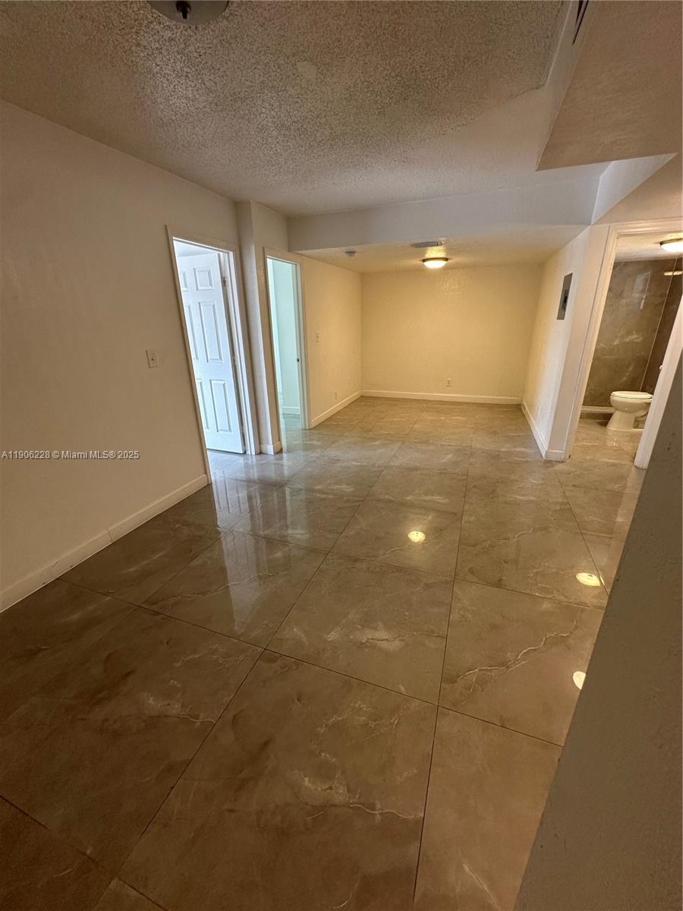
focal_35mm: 14
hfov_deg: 85.7
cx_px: 342
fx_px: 368
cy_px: 456
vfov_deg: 102.1
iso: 200
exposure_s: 1/120
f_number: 2.2
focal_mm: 2.22
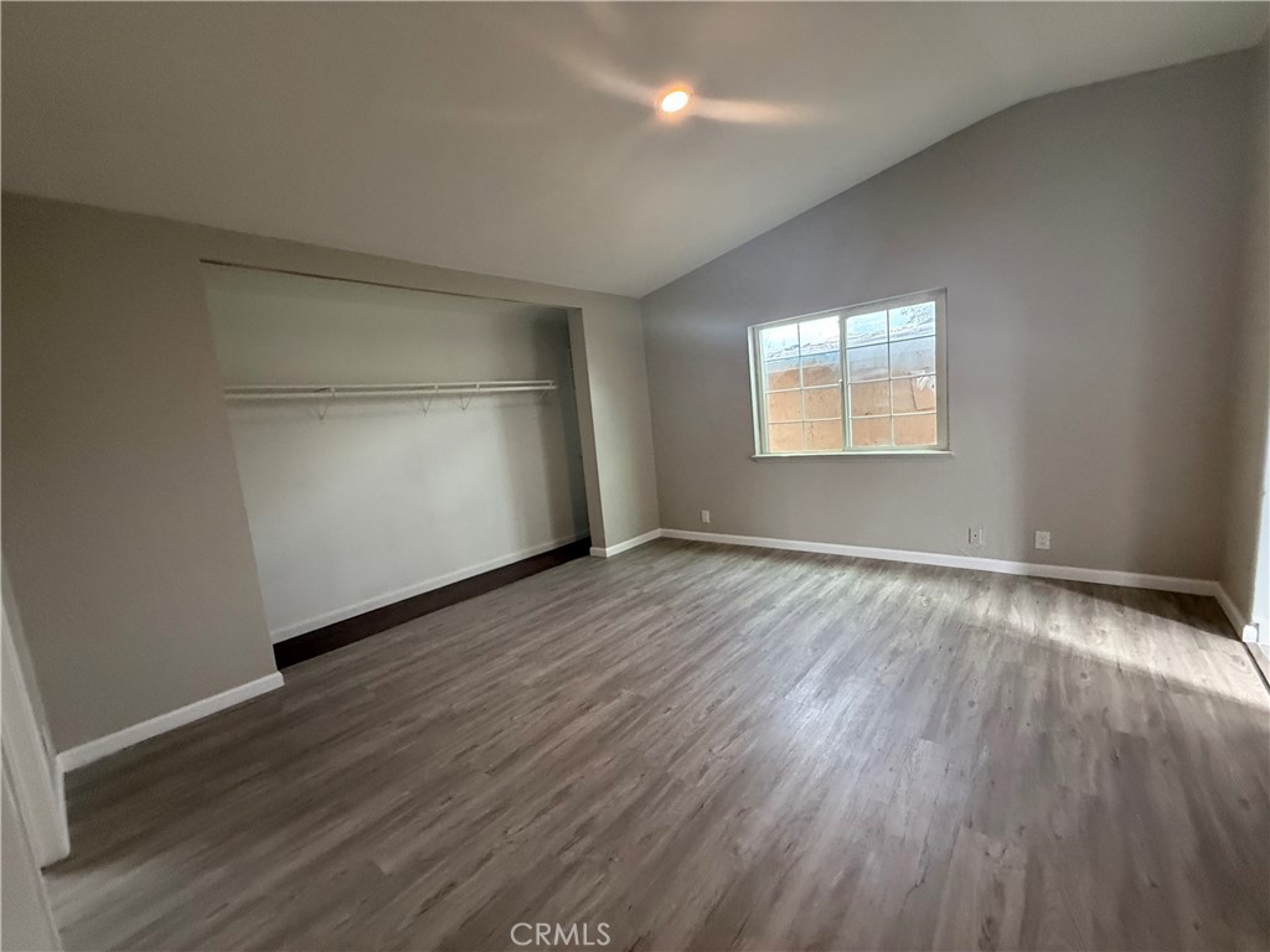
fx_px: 514
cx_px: 635
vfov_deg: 85.7
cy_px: 476
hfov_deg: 102.1
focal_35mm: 14
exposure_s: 1/120
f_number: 2.2
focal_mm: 2.22
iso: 500
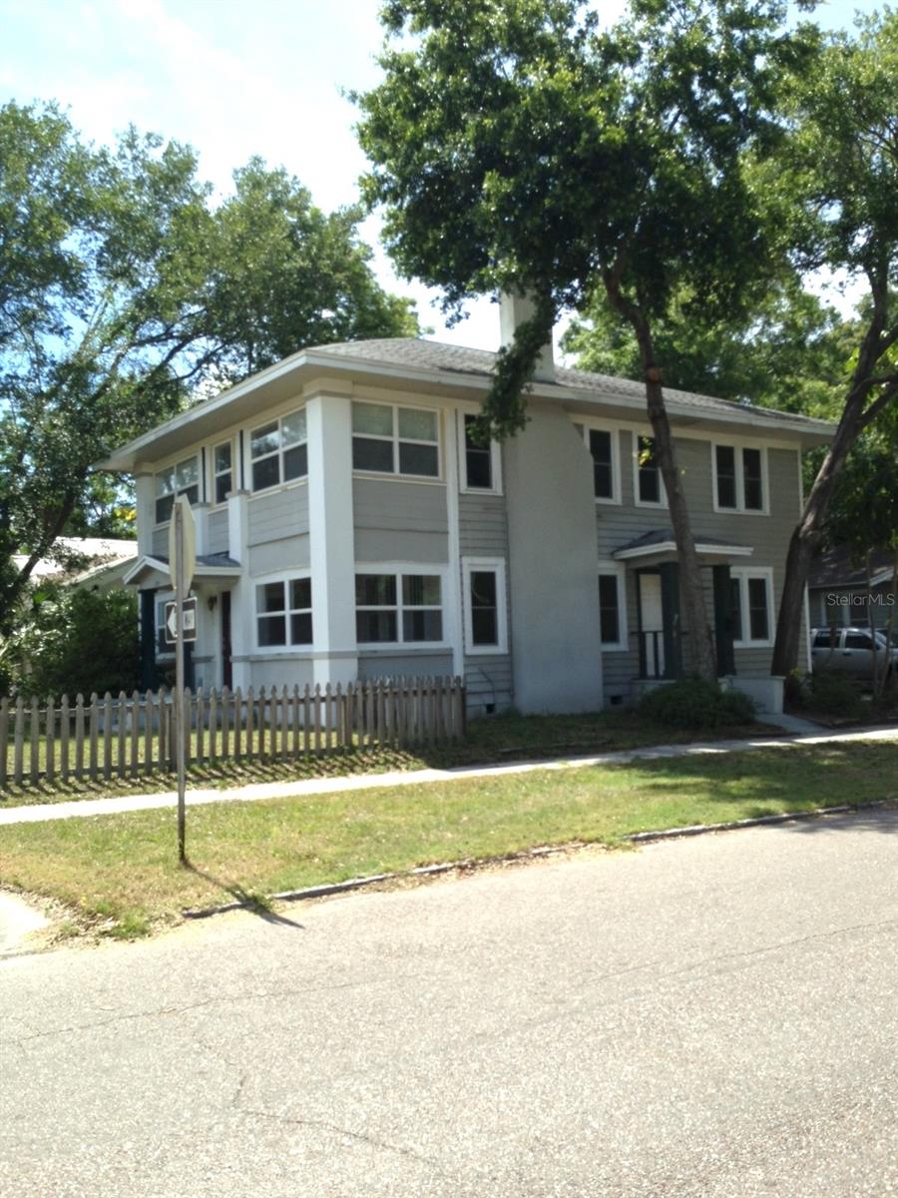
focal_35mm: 33
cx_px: 449
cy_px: 599
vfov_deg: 55.4
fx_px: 1141
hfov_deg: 42.9
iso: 50
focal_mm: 4.13
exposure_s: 1/1130
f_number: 2.4
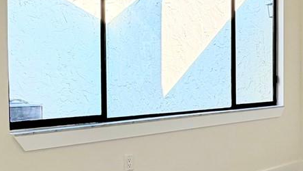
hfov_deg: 33.0
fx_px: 442
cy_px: 88
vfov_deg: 21.8
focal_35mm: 55
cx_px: 335
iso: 80
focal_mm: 2.22
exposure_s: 1/120
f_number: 2.2
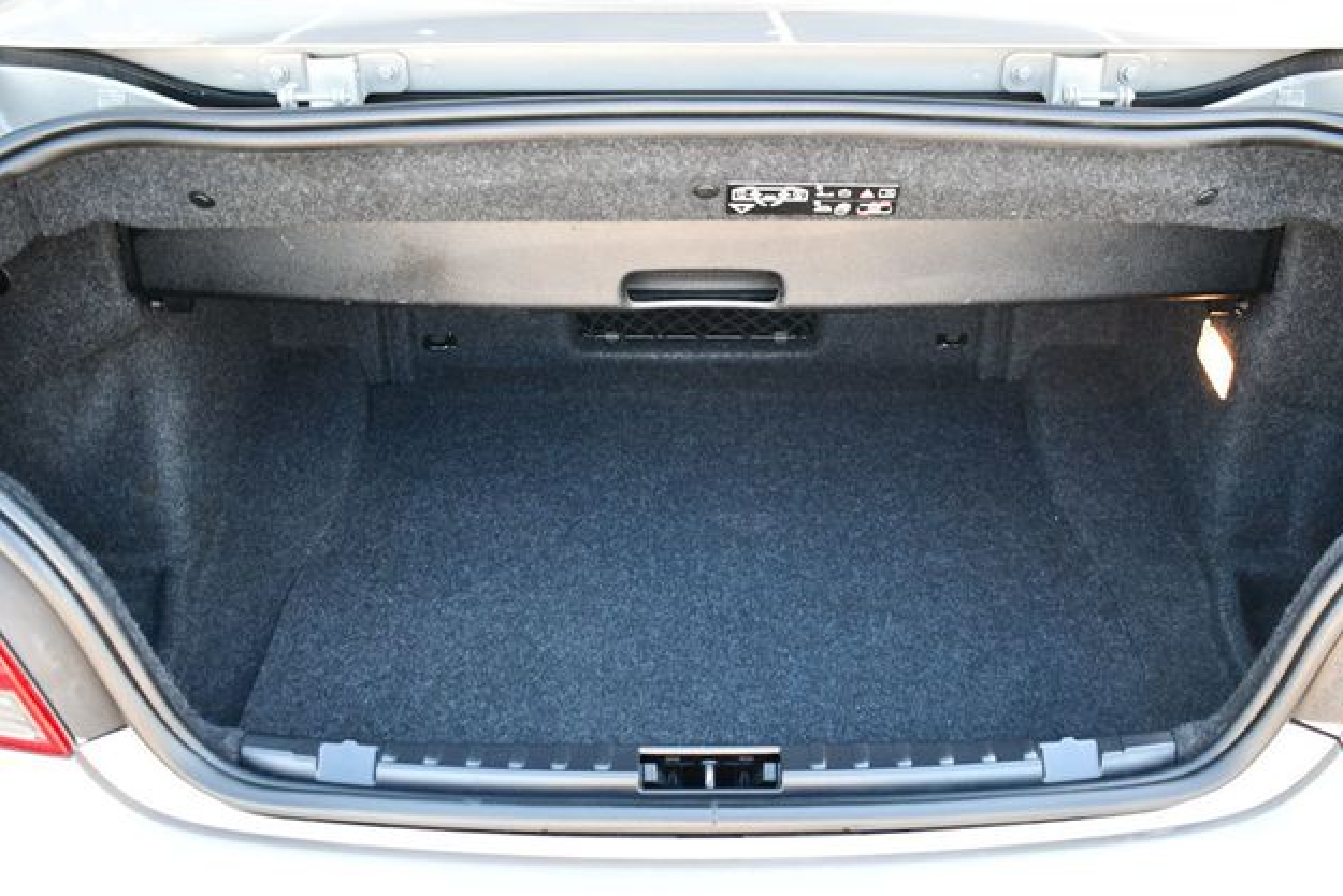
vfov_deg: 32.6
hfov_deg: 47.4
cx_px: 685
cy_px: 440
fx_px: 1530
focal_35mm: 41
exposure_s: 1/160
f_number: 3.8
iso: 800
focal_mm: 20
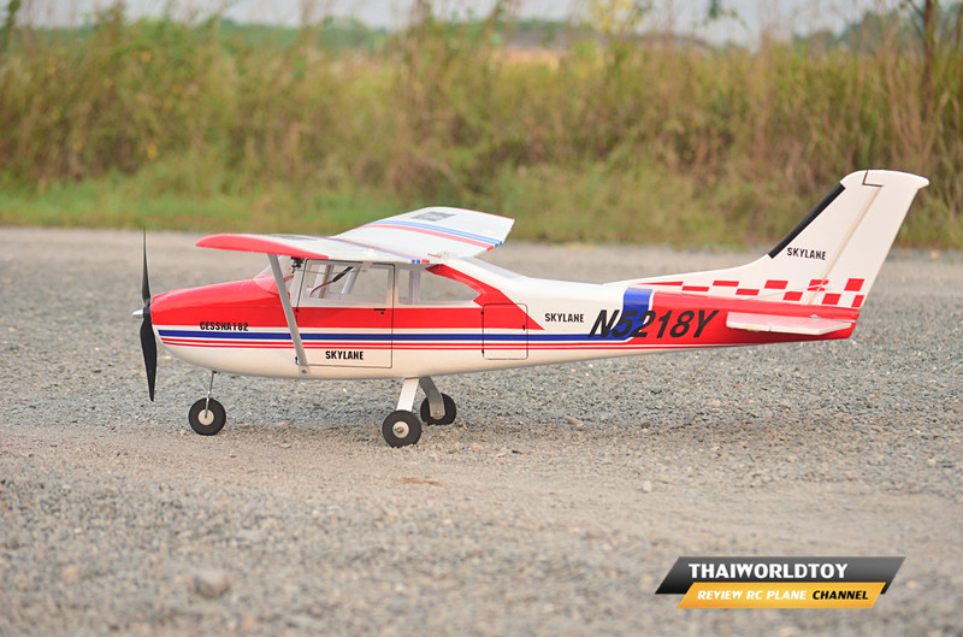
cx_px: 482
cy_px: 318
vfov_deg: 11.1
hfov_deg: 16.7
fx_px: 3282
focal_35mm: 123
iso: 400
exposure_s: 1/400
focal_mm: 82
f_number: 5.6
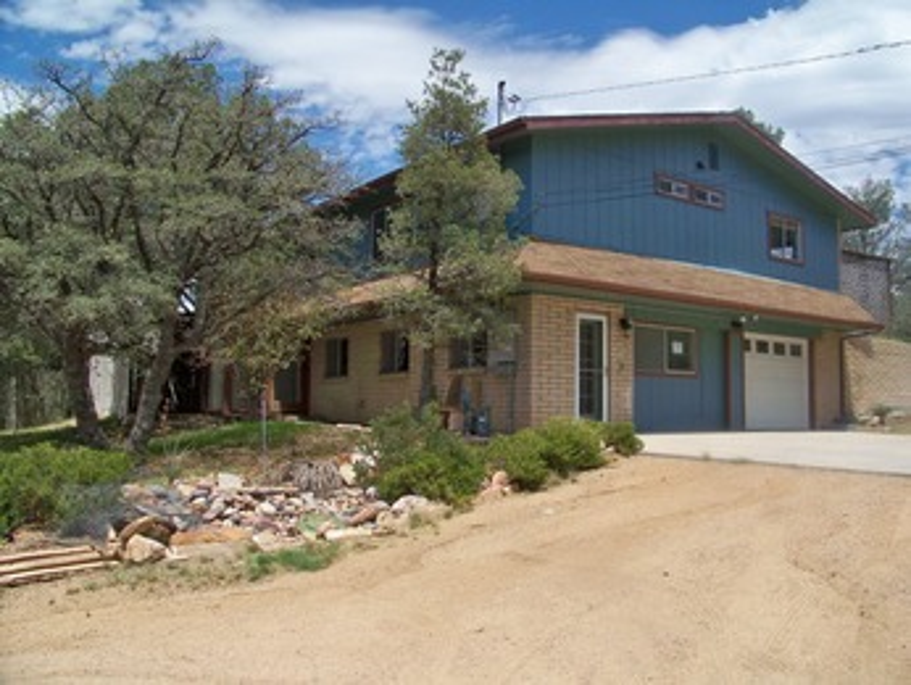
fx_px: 869
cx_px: 456
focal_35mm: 33
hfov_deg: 55.3
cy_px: 342
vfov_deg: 43.0
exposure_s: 1/1000
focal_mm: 5.85
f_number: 4
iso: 64
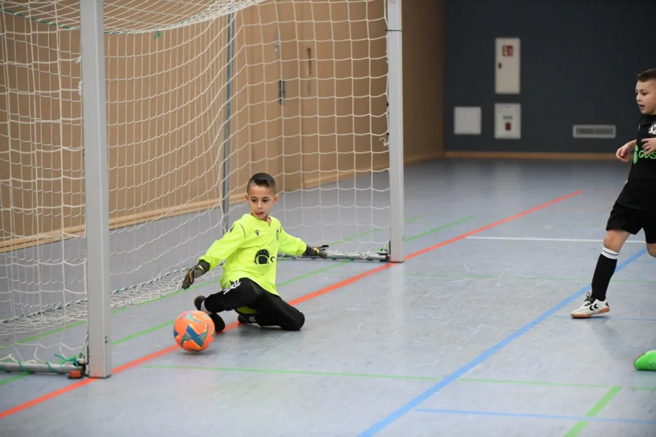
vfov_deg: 12.4
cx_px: 328
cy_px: 218
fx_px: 2004
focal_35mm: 110
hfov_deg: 18.6
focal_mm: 110
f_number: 2.8
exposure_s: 1/1250
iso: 8000
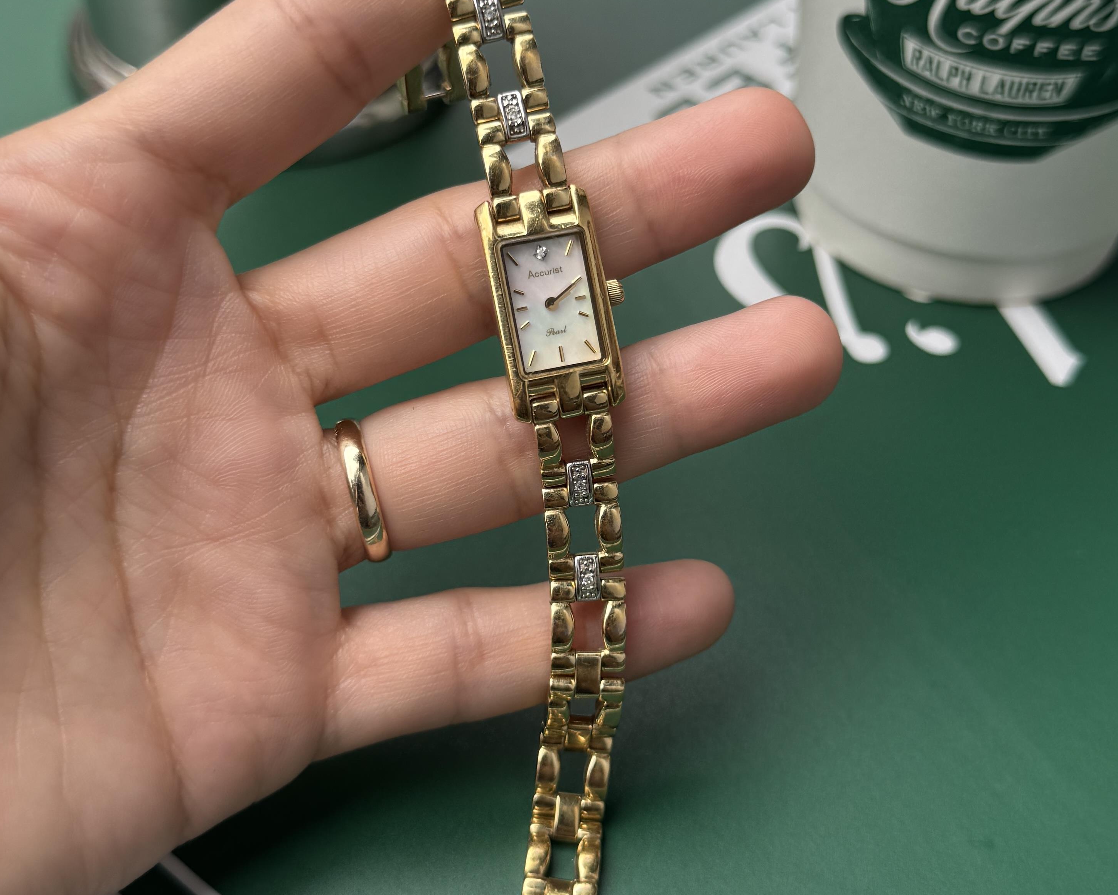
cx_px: 557
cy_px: 420
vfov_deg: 45.8
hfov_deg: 55.7
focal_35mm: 32
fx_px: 1059
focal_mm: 6.76
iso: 80
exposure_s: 1/1215
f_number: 1.78
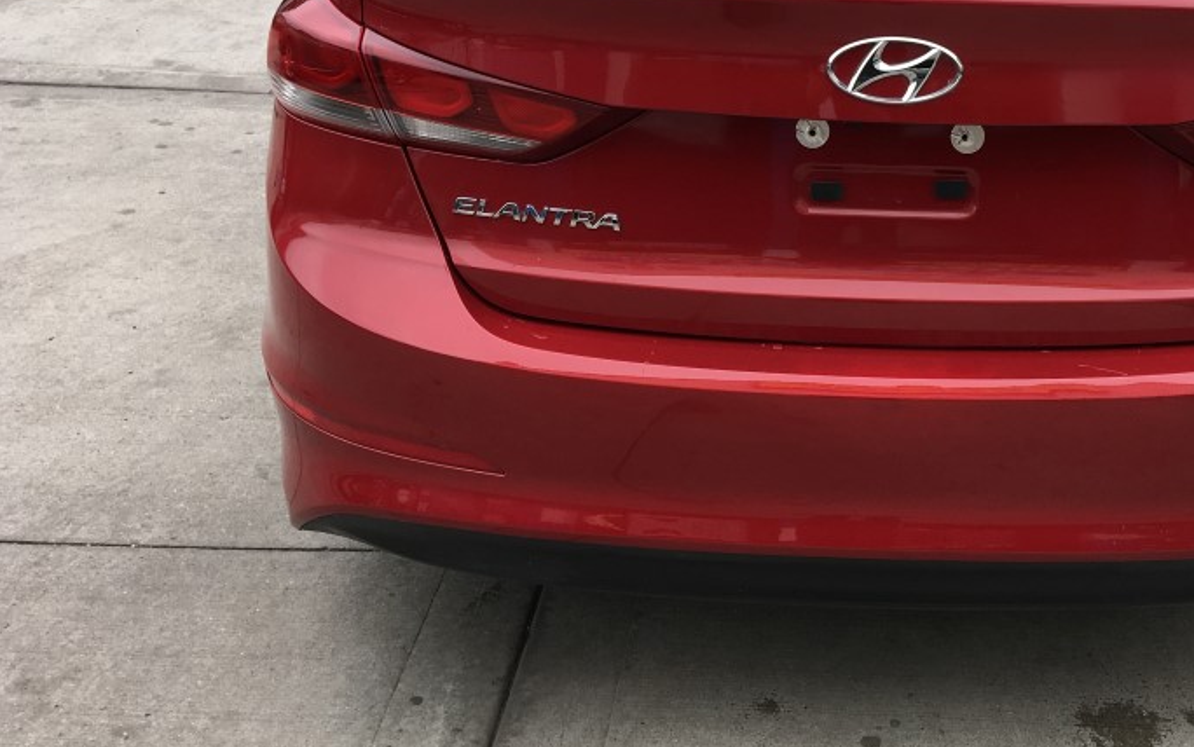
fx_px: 1497
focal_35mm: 46
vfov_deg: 27.6
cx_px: 834
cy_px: 173
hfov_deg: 42.6
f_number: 2.2
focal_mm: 4.15
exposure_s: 1/450
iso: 25
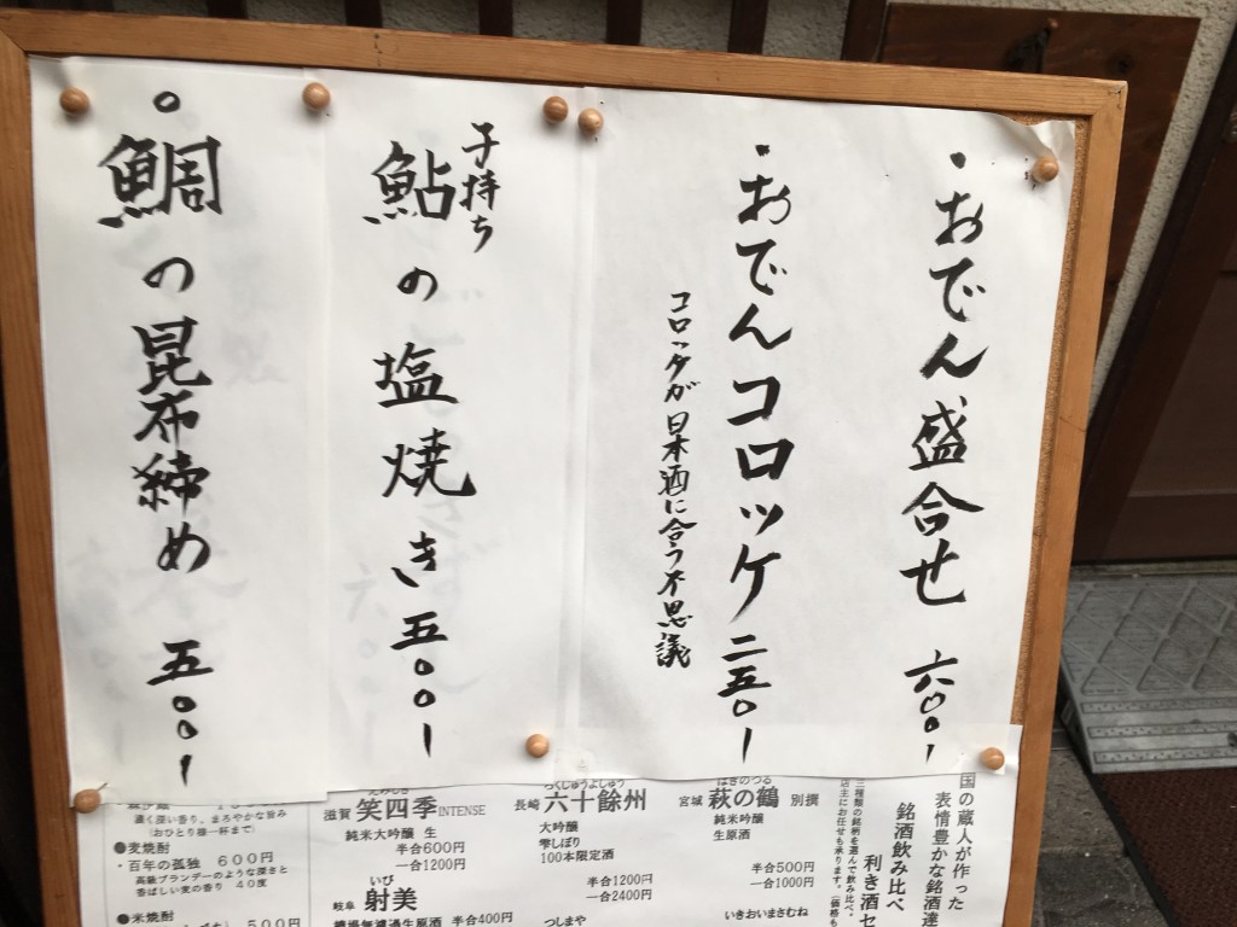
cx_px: 618
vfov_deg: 48.2
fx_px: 1036
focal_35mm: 29
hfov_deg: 61.7
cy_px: 464
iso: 25
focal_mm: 4.15
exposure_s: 1/60
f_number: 2.2
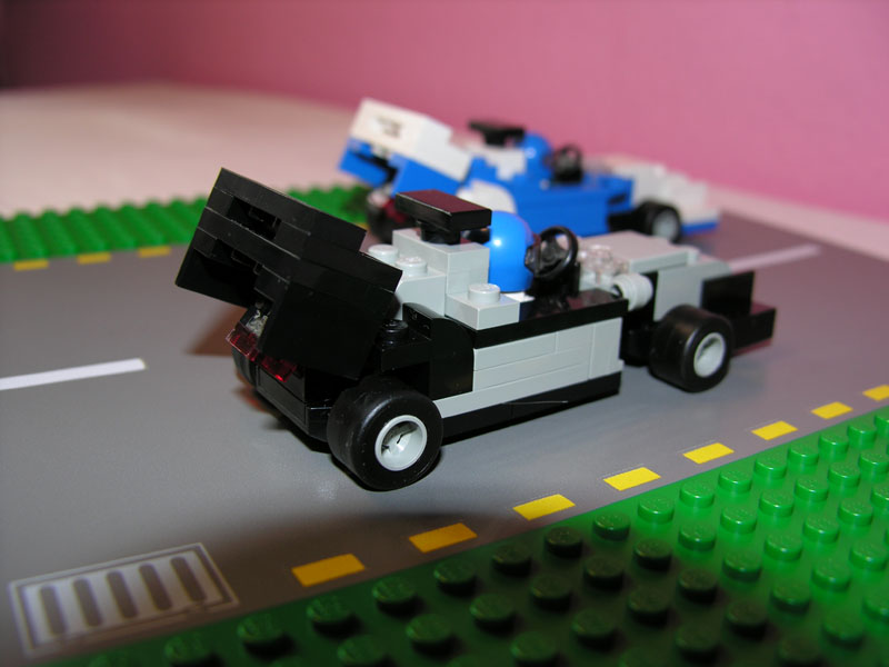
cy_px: 334
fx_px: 899
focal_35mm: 35
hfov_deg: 52.6
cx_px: 444
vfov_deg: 40.7
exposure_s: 1/60.1
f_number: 2.8
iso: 50
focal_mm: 8.9
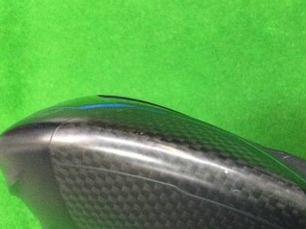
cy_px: 173
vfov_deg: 28.1
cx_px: 216
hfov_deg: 36.9
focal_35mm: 51
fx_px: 451
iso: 200
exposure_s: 1/20
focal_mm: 3.3
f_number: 2.4
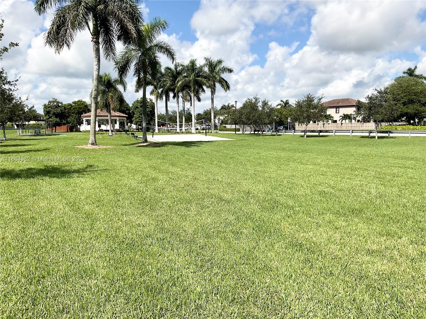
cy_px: 160
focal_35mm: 29
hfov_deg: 61.7
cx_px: 213
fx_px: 357
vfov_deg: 48.2
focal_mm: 3
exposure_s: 1/2959
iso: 16
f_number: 1.8
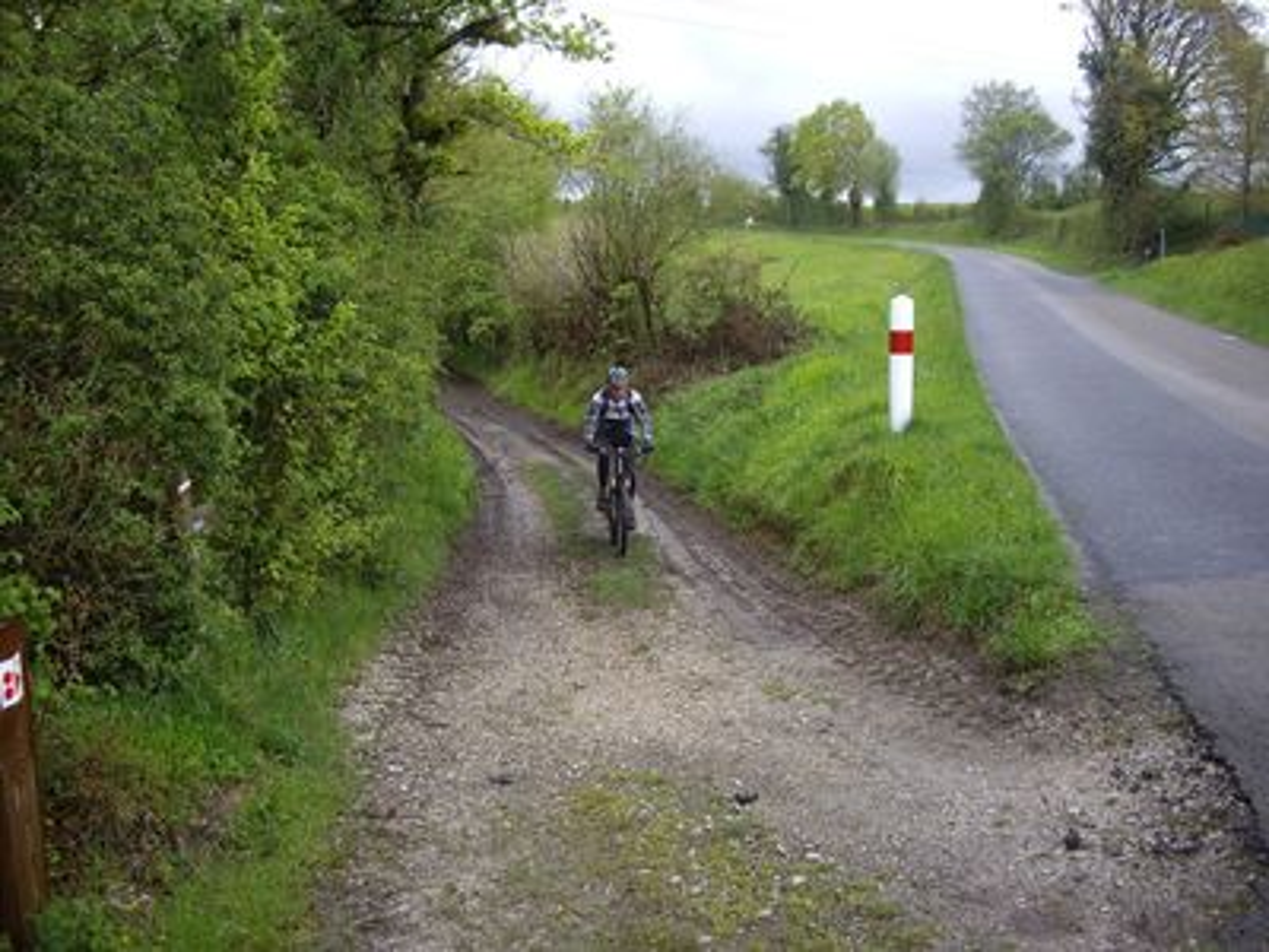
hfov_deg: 49.0
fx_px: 1393
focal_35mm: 38
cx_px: 634
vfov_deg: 37.7
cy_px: 476
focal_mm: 7.9
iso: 100
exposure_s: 1/160
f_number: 2.8
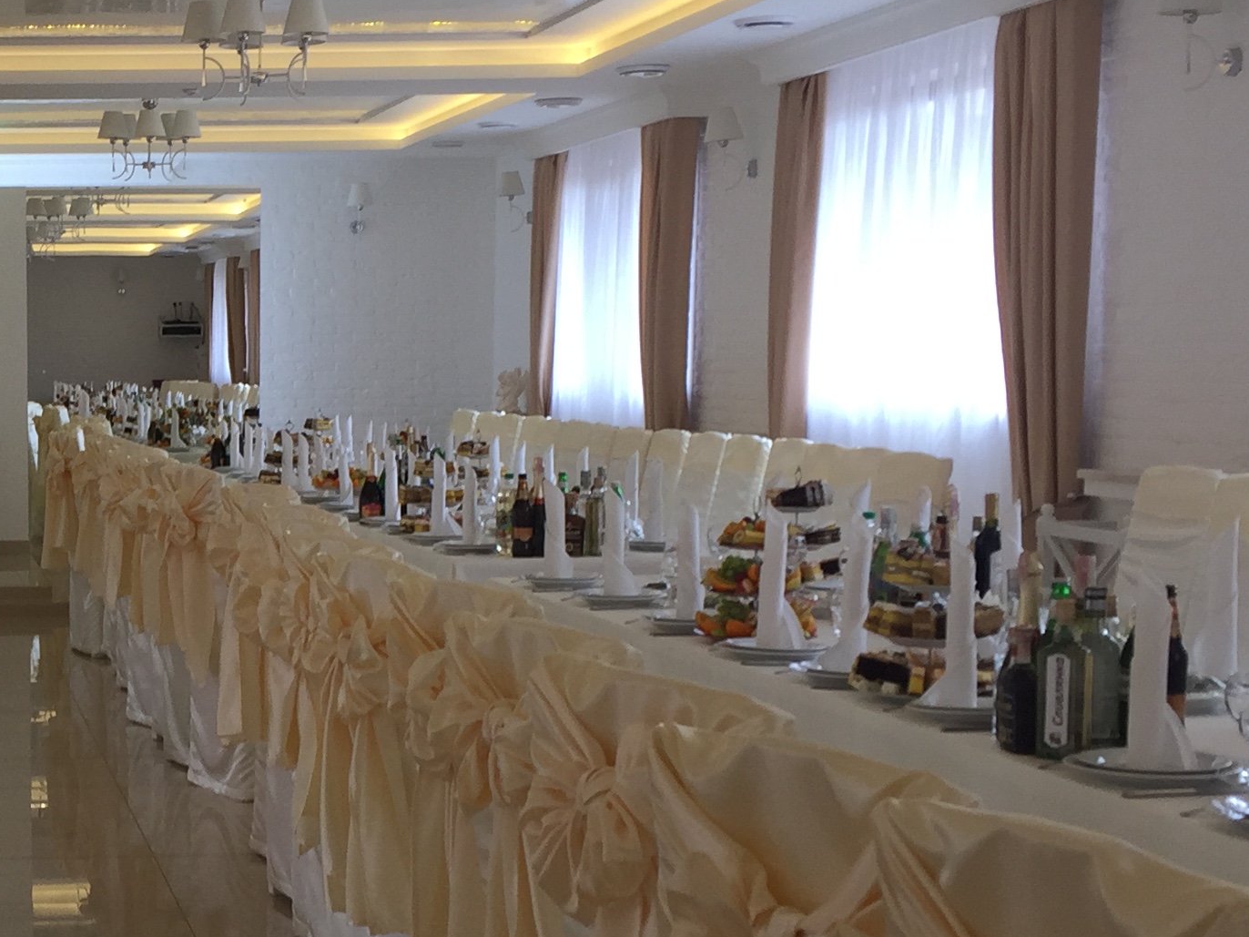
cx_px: -36
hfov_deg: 26.5
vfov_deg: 21.2
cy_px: 629
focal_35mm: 69
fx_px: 2490
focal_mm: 4.15
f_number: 2.2
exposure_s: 1/50
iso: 32
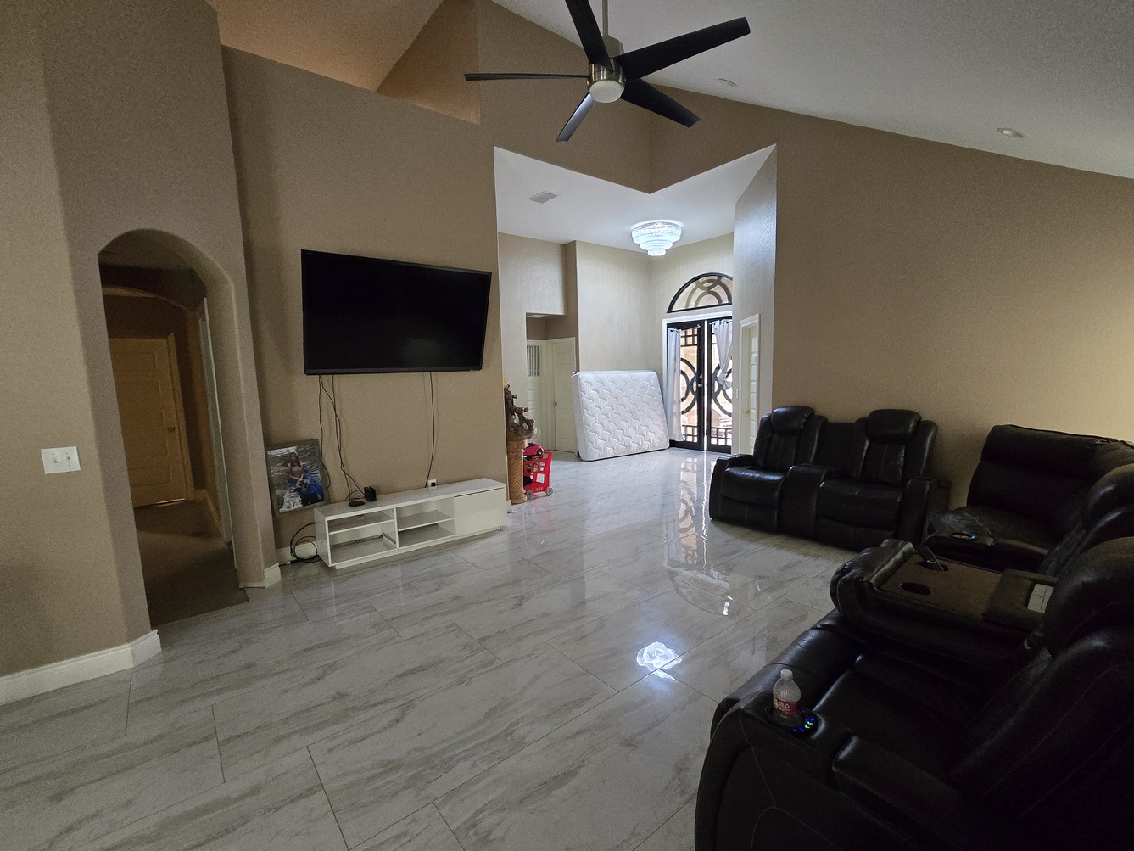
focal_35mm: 14
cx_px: 573
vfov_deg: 85.7
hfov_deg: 102.1
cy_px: 434
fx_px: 459
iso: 1000
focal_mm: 2.2
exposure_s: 1/60
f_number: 2.2
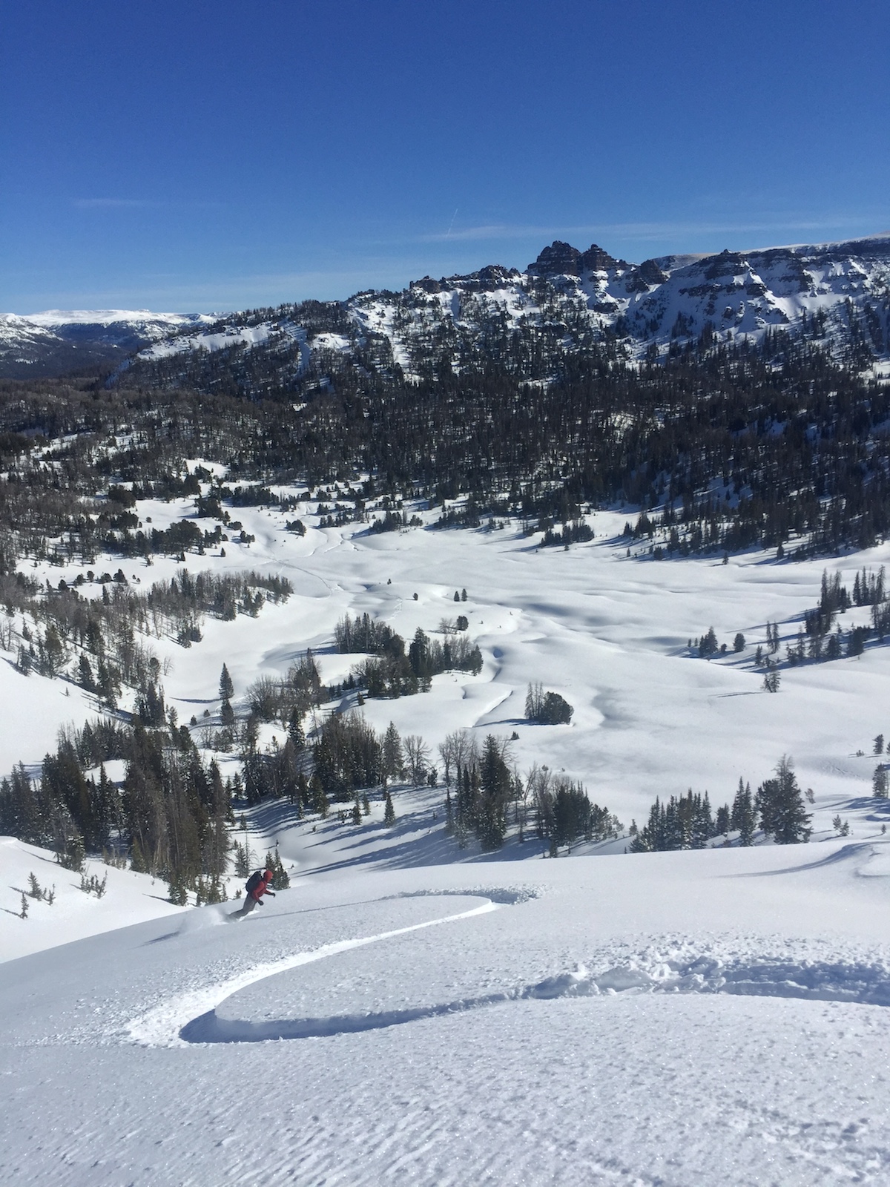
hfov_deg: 48.2
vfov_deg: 61.7
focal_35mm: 29
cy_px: 594
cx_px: 445
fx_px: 994
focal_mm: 4.15
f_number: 2.2
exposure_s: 1/5650
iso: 32
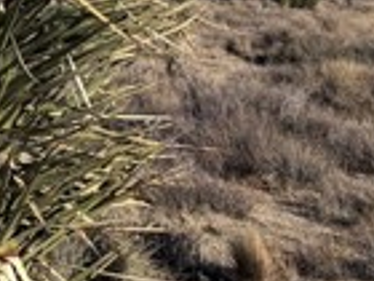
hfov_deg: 14.8
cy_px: -286
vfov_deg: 12.0
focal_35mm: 110
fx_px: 1188
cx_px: -361
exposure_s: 1/7092
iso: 80
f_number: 1.78
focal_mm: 6.76
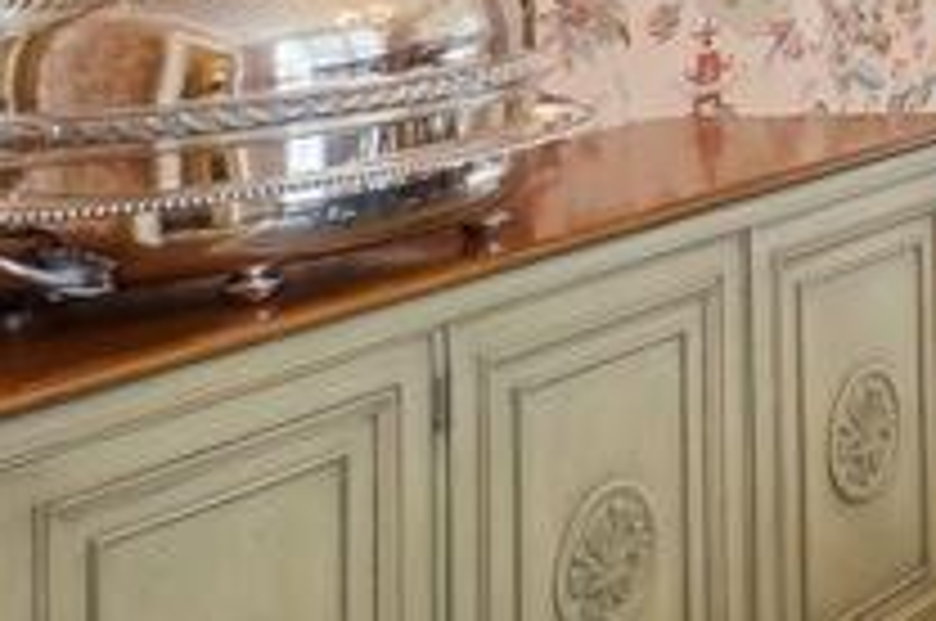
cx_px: 2300
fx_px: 1921
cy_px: -284
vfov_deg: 16.8
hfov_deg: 14.8
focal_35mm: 74
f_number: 8
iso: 400
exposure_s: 1/45
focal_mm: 10
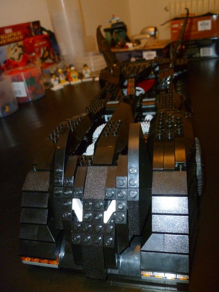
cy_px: 146
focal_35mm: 28
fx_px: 236
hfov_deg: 49.7
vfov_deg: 63.4
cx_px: 110
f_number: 2.8
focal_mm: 5
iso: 400
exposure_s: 1/30
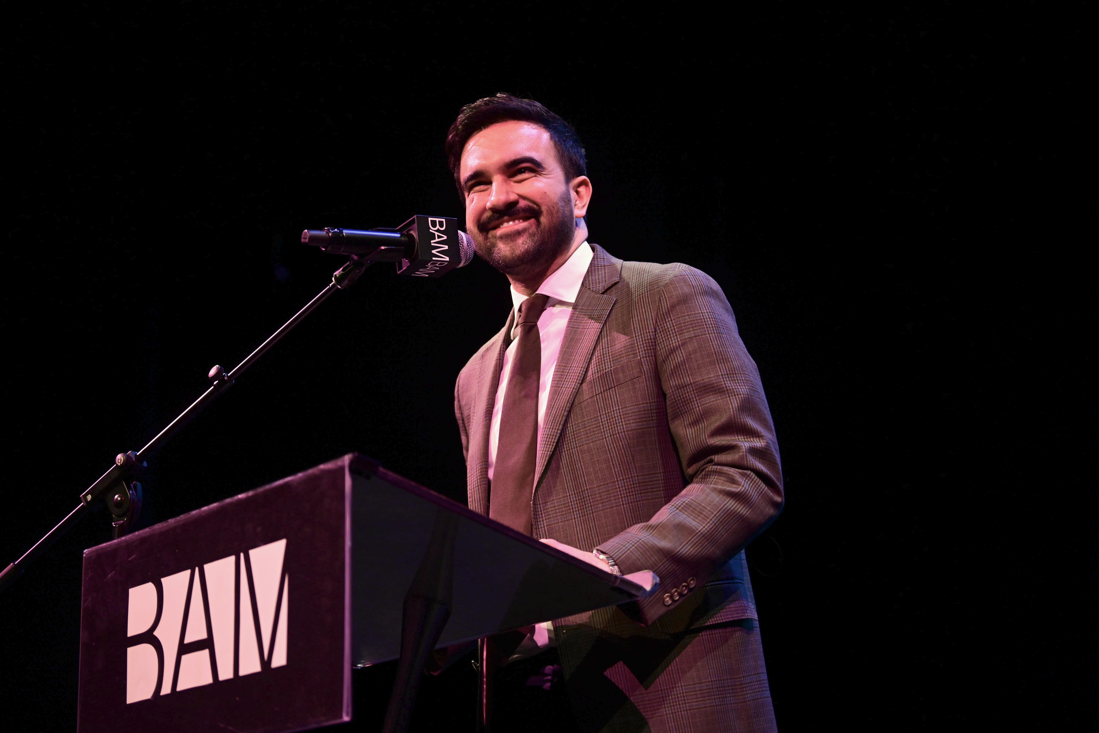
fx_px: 2808
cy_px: 366
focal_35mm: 92
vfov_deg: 14.9
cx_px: 550
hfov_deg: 22.1
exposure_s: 1/160
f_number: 2.8
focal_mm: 92
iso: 2000
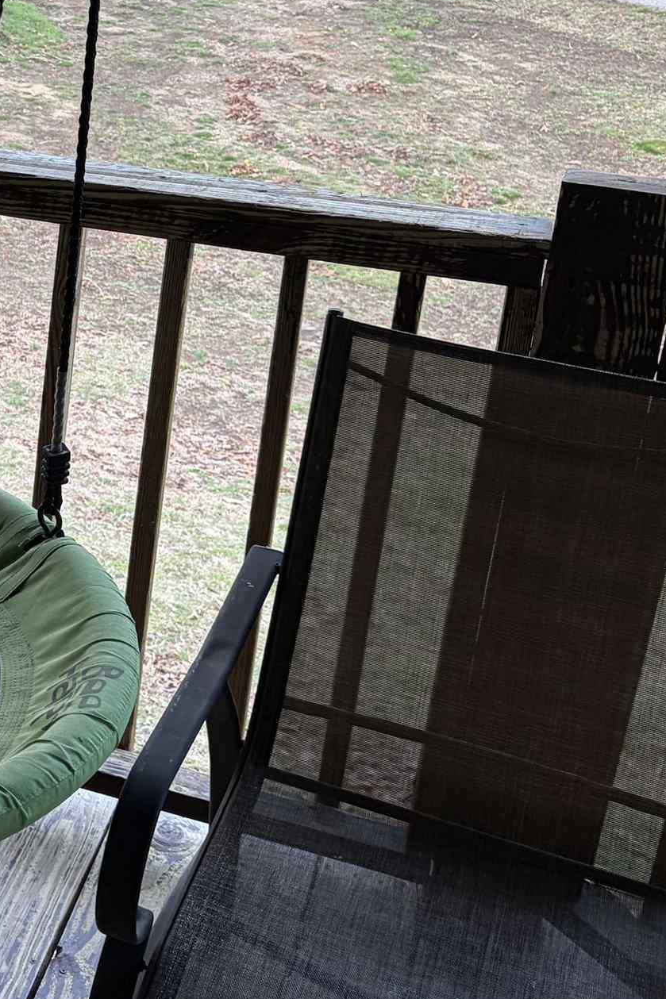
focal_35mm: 66
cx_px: -346
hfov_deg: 18.2
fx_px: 1832
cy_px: 274
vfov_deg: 30.1
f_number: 1.6
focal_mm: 5.96
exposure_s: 1/122
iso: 80
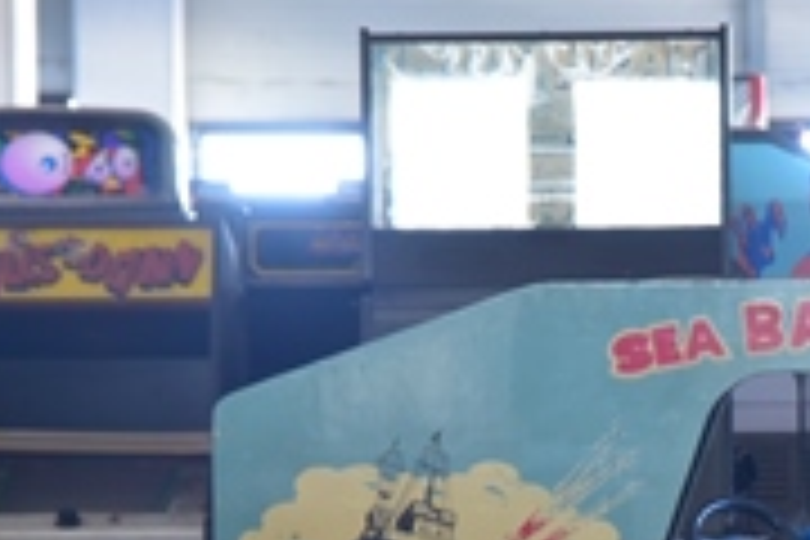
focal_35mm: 299
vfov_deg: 4.6
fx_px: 6727
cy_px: 650
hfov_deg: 6.9
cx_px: 594
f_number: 5
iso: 1400
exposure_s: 1/20
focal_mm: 120
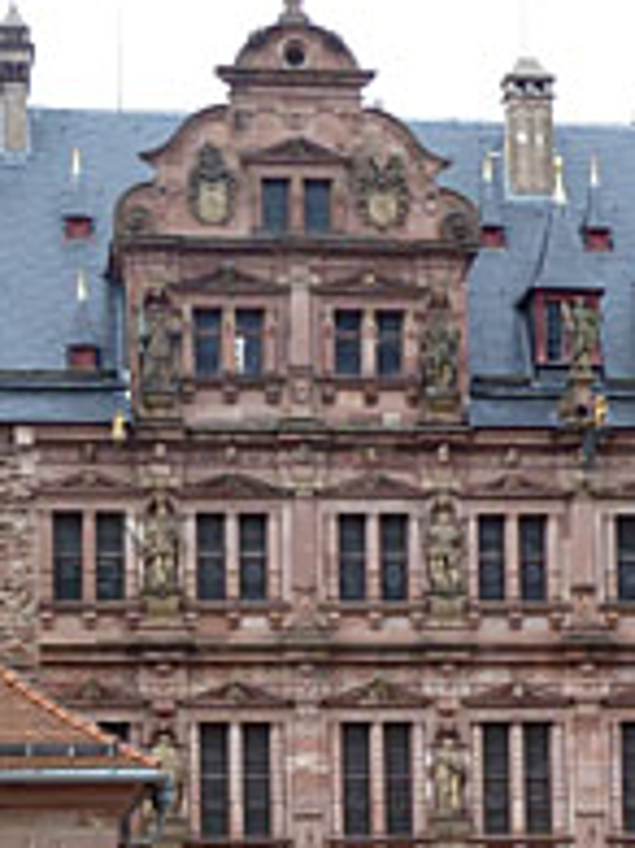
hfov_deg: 12.0
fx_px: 3012
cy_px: 848
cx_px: 426
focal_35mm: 123
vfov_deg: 15.7
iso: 80
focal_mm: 6.5
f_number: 3.6
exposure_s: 1/100
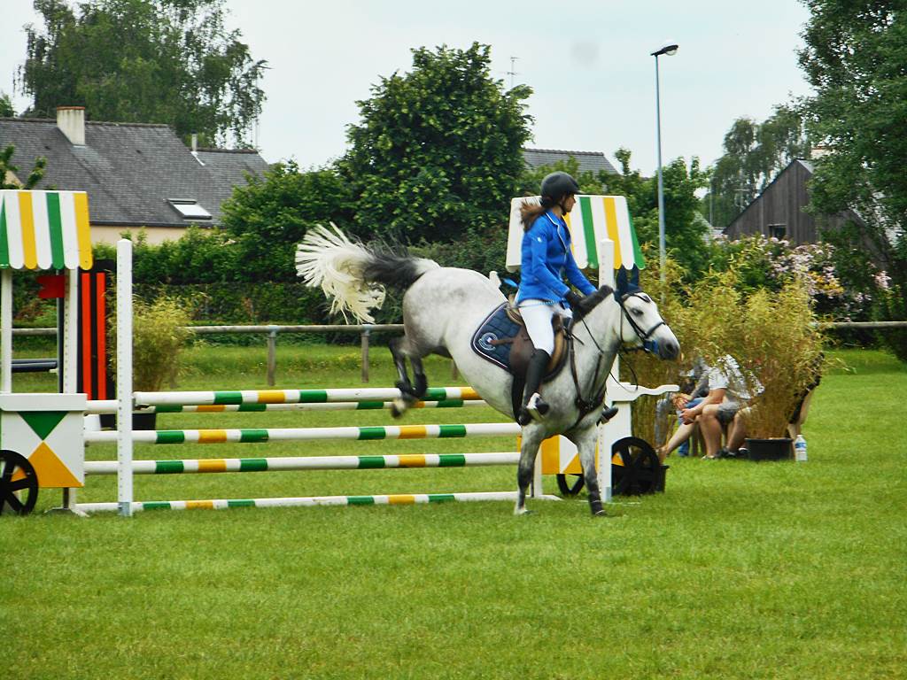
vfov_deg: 7.4
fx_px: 5240
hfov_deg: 9.9
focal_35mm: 200
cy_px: 340
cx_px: 454
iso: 80
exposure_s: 1/160
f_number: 6.6
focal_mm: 36
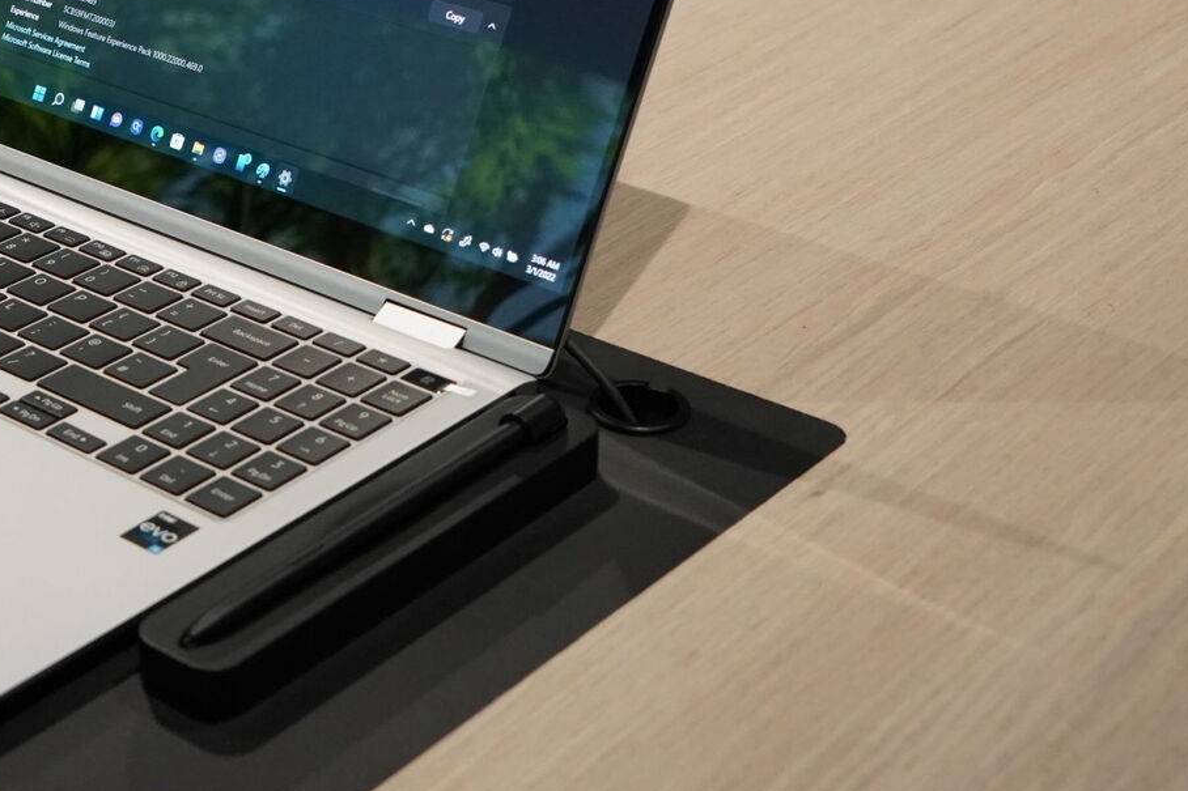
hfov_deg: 26.7
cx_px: 190
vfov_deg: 18.0
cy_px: 1
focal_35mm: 74
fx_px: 2441
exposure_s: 1/160
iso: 5000
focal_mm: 35
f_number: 6.3
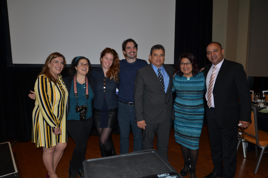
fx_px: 178
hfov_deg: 73.8
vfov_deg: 52.9
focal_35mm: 24
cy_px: 89
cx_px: 134
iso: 400
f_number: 4
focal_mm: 16
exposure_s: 1/60
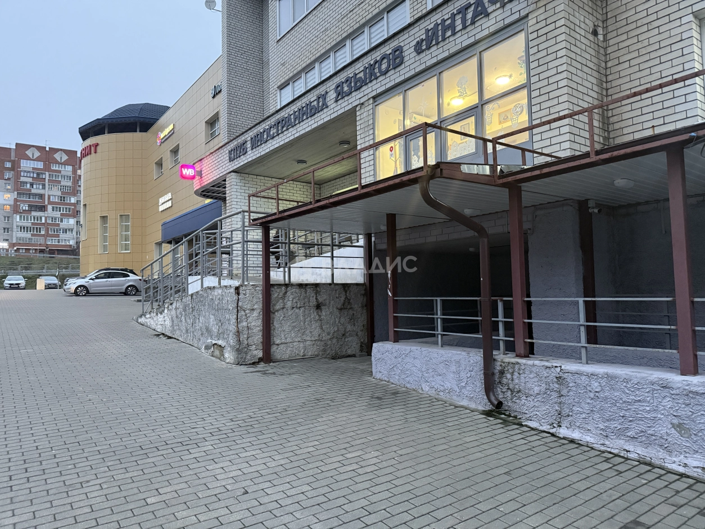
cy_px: 264
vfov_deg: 56.8
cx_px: 352
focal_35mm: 24
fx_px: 489
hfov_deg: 71.6
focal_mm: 6.76
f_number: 1.78
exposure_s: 1/59
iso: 800
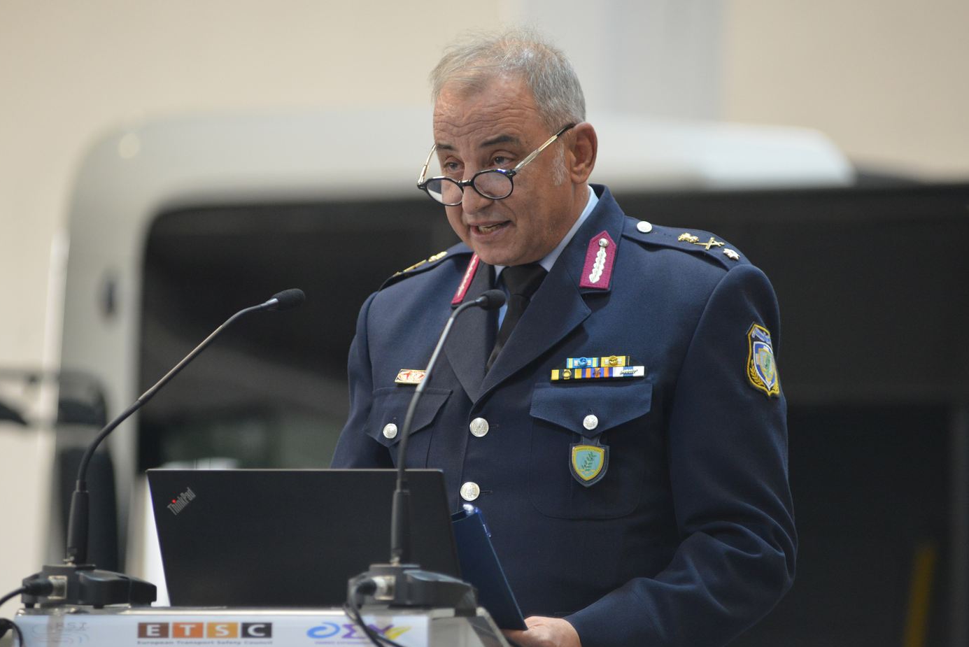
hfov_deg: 8.9
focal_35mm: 231
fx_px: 6221
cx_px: 504
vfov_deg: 6.0
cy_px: 317
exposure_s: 1/400
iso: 2500
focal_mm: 200
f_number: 4
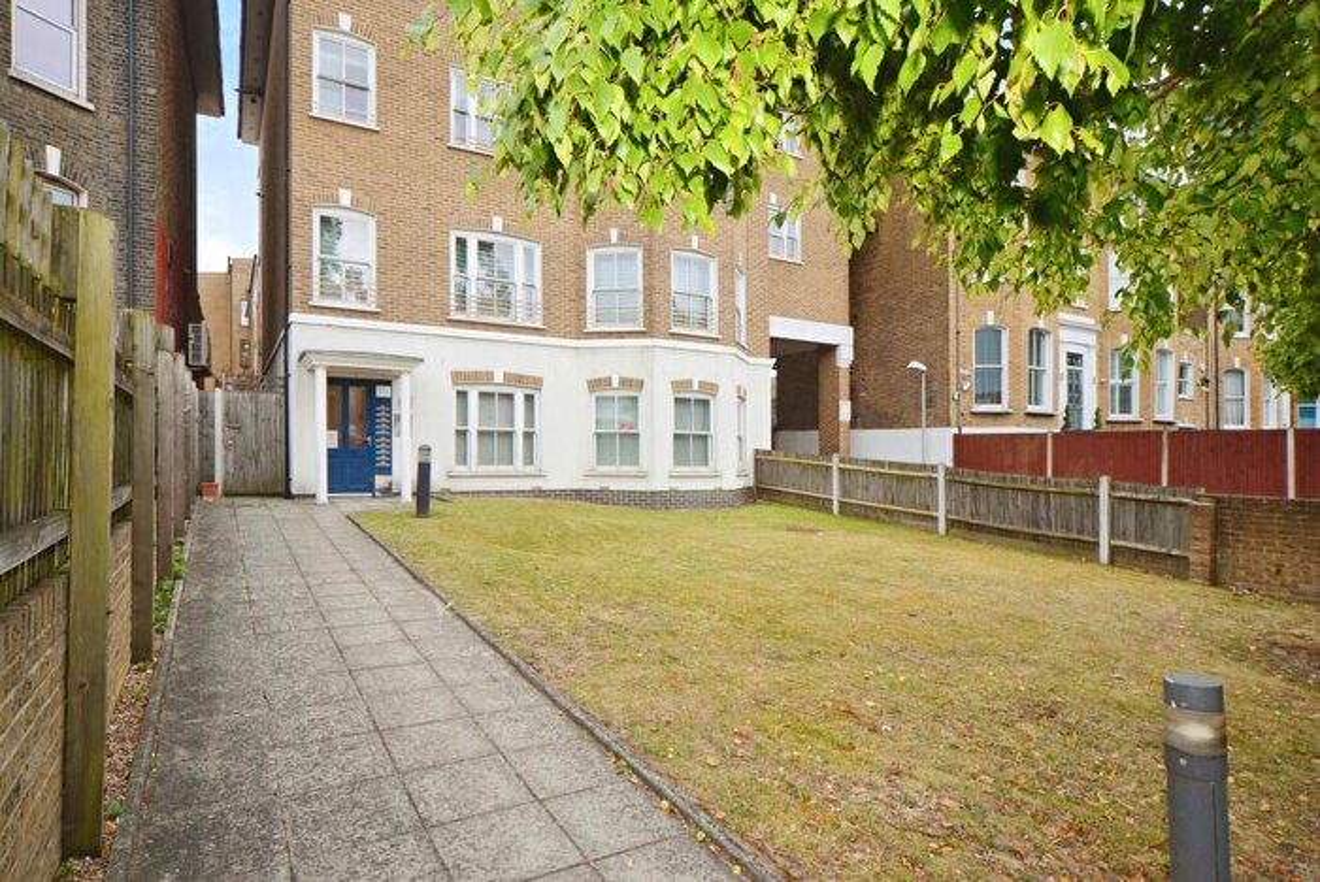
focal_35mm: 19
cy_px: 441
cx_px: 660
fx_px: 697
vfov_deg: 64.7
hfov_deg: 86.9
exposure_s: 1/25
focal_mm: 19
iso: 400
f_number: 11
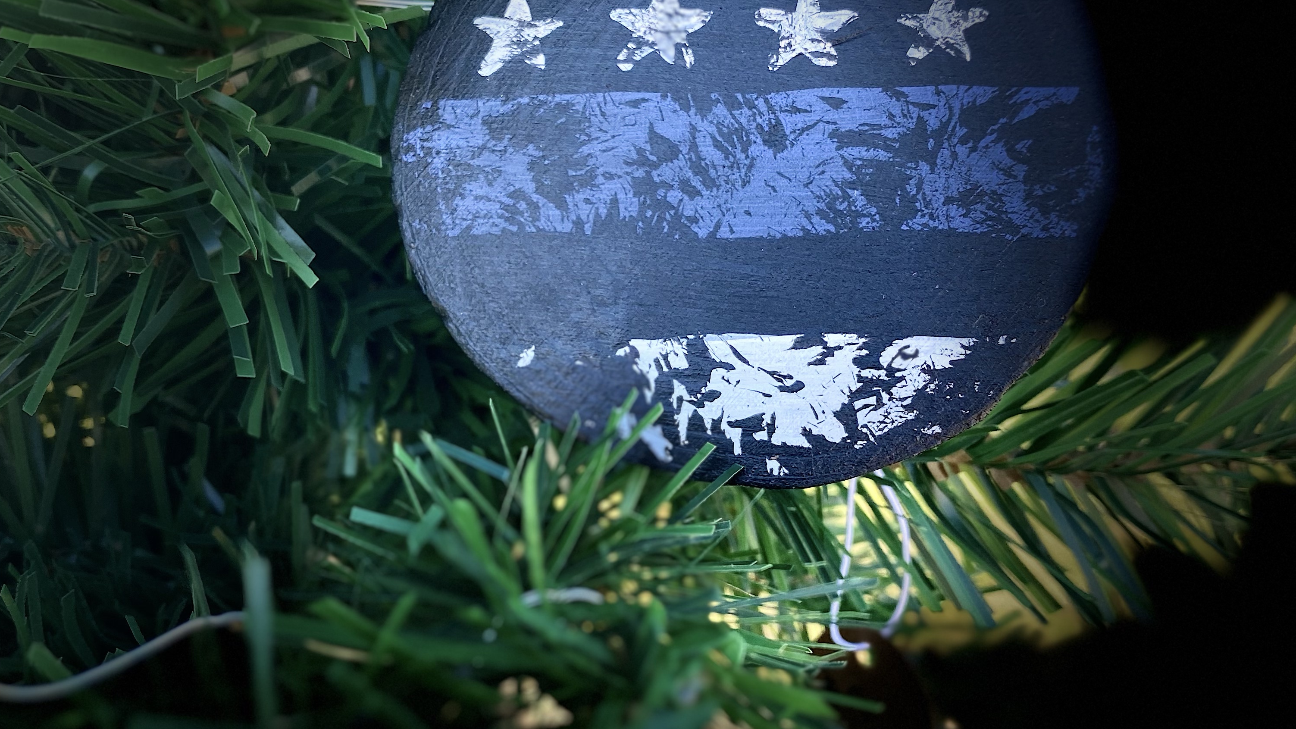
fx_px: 1306
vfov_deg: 31.2
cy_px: 370
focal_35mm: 38
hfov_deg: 52.8
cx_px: 646
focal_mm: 4.25
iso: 32
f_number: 1.8
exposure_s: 1/166
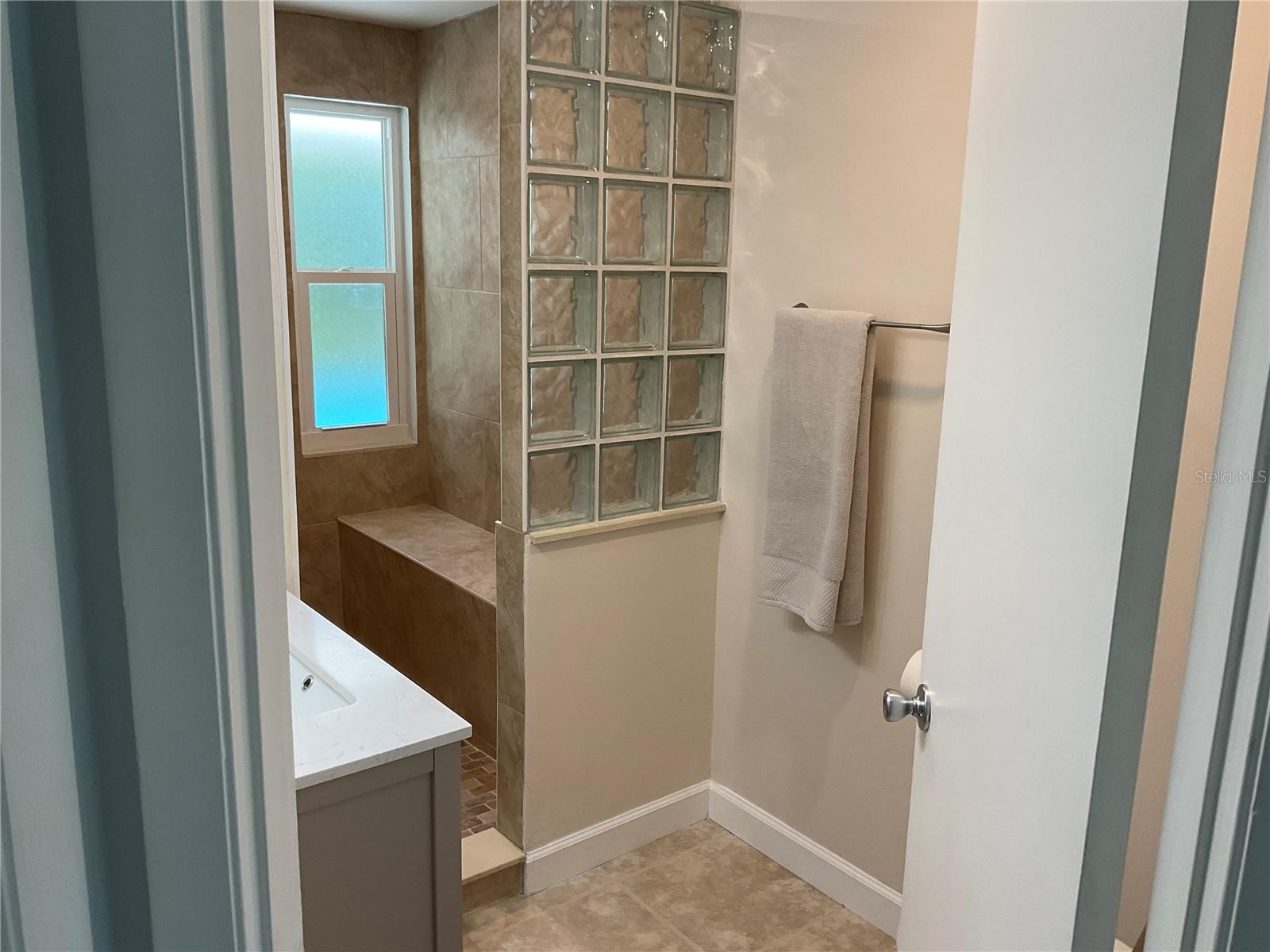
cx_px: 635
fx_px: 1064
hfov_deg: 61.7
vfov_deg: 48.2
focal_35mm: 29
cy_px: 476
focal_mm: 3
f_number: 1.8
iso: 64
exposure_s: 1/120
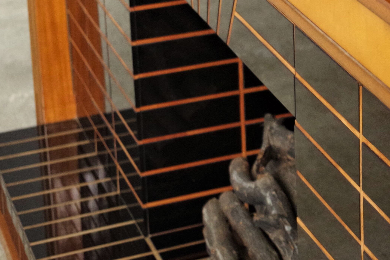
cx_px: 492
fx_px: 1321
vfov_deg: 11.0
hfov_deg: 16.0
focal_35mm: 122
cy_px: -77
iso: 1600
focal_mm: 28.13
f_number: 4
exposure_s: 1/25
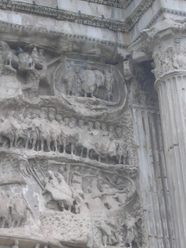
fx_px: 1518
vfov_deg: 9.3
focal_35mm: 212
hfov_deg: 7.0
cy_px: 195
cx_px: 12
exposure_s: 1/139
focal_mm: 16.2
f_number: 4.9
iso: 50
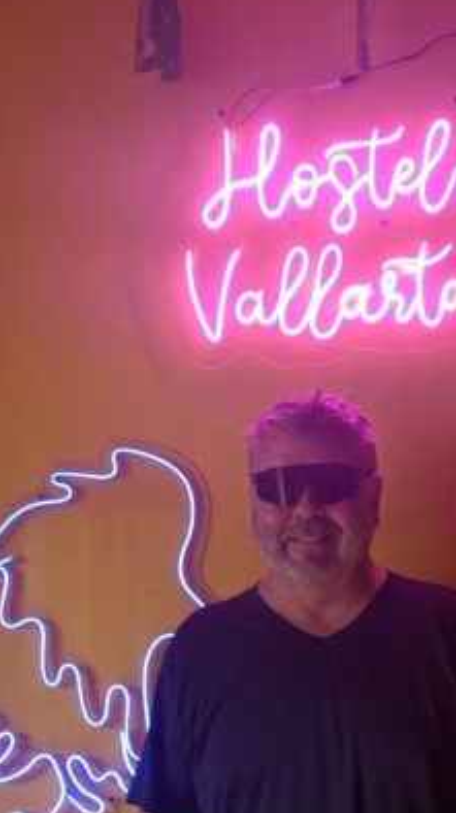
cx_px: 313
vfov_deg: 36.8
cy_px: 681
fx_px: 1163
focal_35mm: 54
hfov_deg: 22.1
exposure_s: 1/120
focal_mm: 4.67
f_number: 2
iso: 200
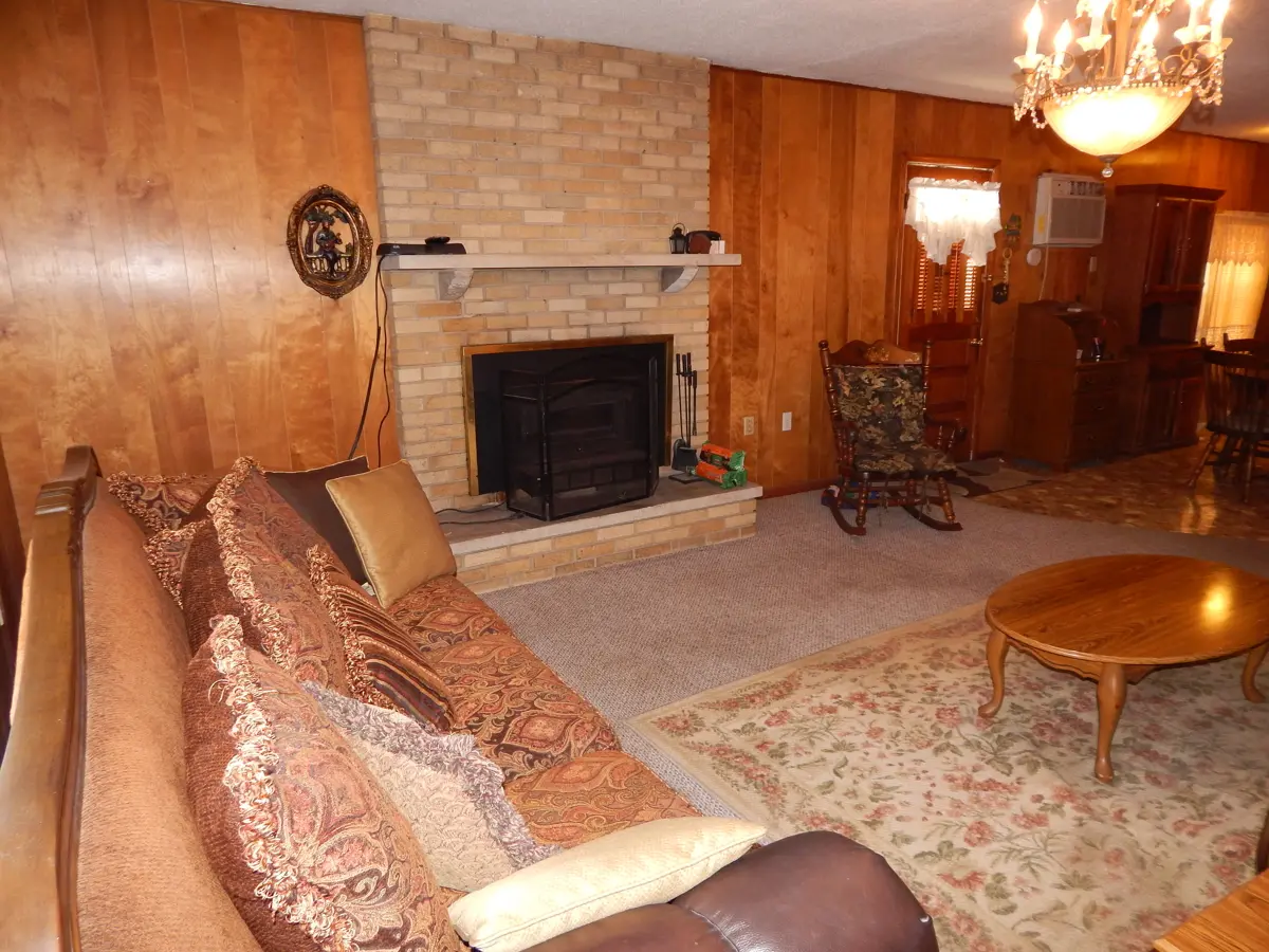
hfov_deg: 73.9
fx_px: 843
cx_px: 634
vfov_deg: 58.9
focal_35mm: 23
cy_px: 476
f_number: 3
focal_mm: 4
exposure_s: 1/30
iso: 200
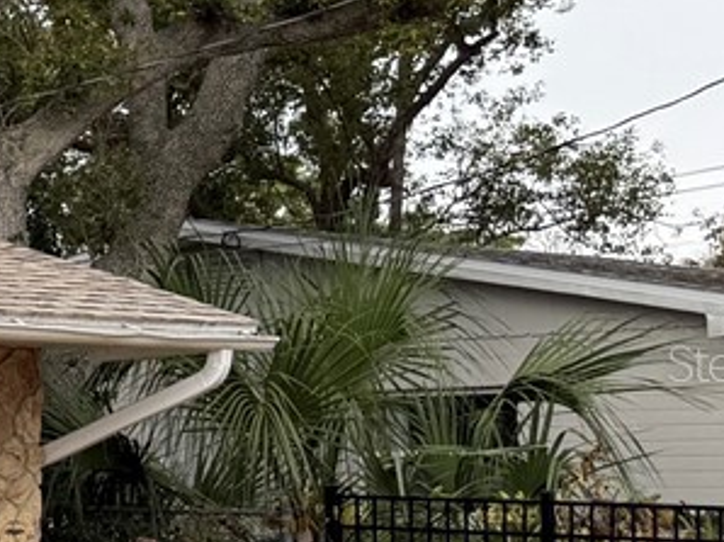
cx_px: -1047
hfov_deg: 12.1
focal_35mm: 129
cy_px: 362
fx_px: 2696
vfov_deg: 11.5
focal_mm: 6.76
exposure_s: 1/266
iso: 80
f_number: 1.78
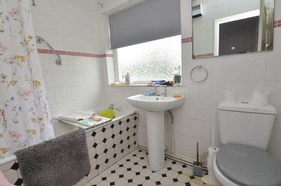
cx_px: 140
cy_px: 93
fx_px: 140
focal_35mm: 18
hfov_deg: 90.1
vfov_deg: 67.1
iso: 400
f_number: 7.1
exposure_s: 1/60
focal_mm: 12
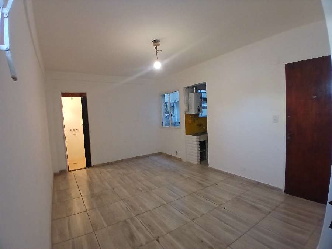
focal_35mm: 17
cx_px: 166
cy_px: 124
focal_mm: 1.4
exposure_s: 1/33.3
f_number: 2.2
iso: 400
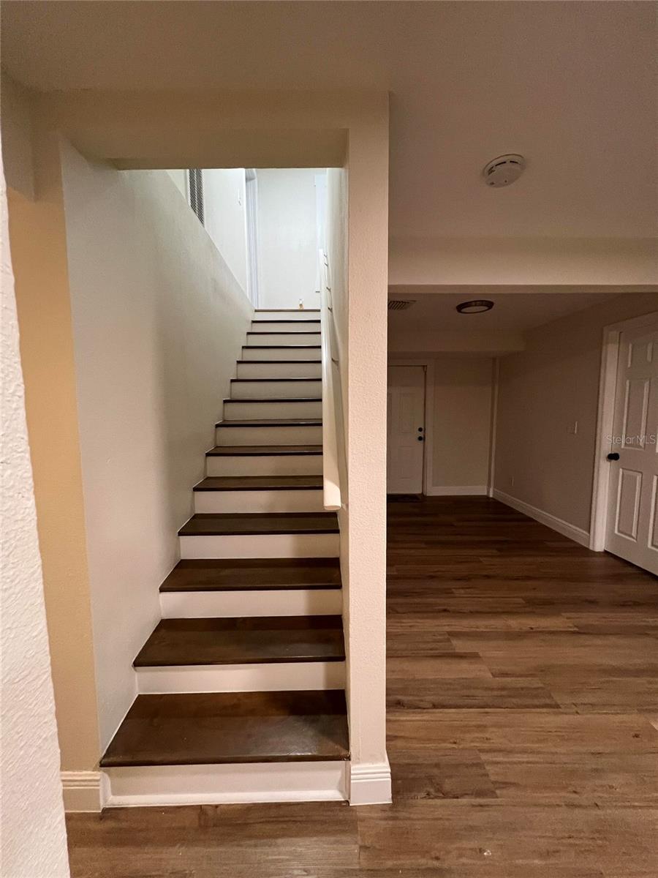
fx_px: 329
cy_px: 439
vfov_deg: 106.2
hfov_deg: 89.9
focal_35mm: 13
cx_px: 329
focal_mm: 1.57
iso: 400
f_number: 1.8
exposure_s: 1/60
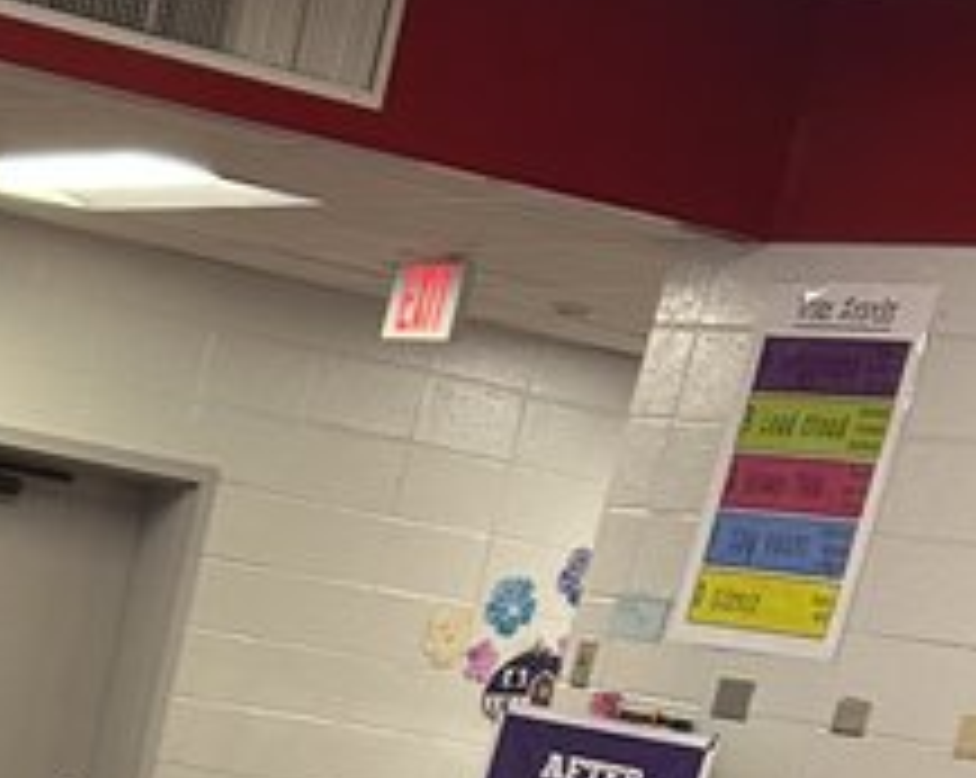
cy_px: 2276
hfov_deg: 14.9
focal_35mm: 120
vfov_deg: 9.9
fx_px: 3462
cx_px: -486
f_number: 1.5
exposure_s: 1/120
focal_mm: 5.7
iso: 125
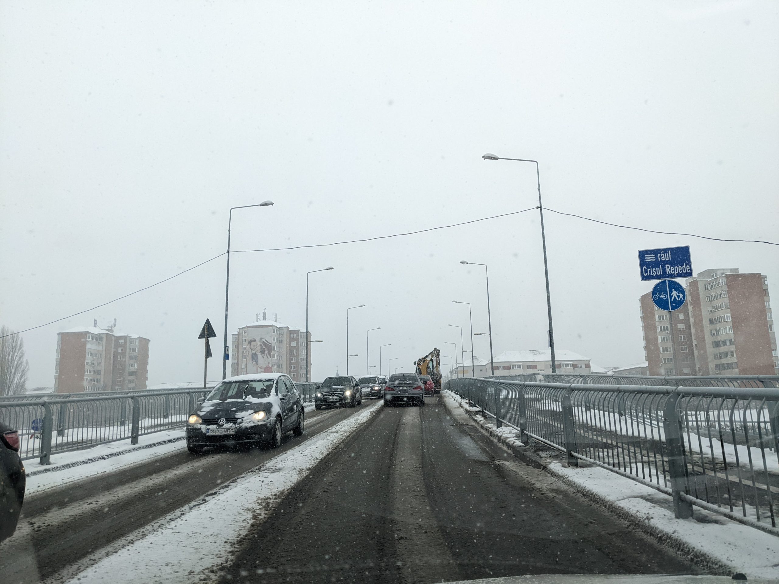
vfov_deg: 51.4
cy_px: 292
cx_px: 390
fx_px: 608
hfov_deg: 65.3
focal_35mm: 27
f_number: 1.73
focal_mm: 4.38
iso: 87
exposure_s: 1/1235
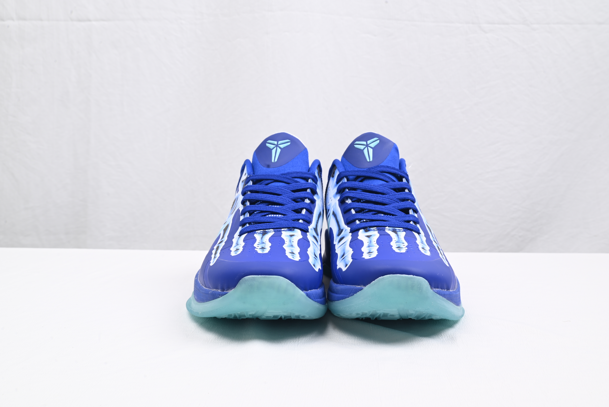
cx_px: 304
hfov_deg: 48.4
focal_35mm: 40
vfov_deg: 33.4
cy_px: 204
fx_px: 677
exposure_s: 1/2
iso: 100
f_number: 16
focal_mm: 40
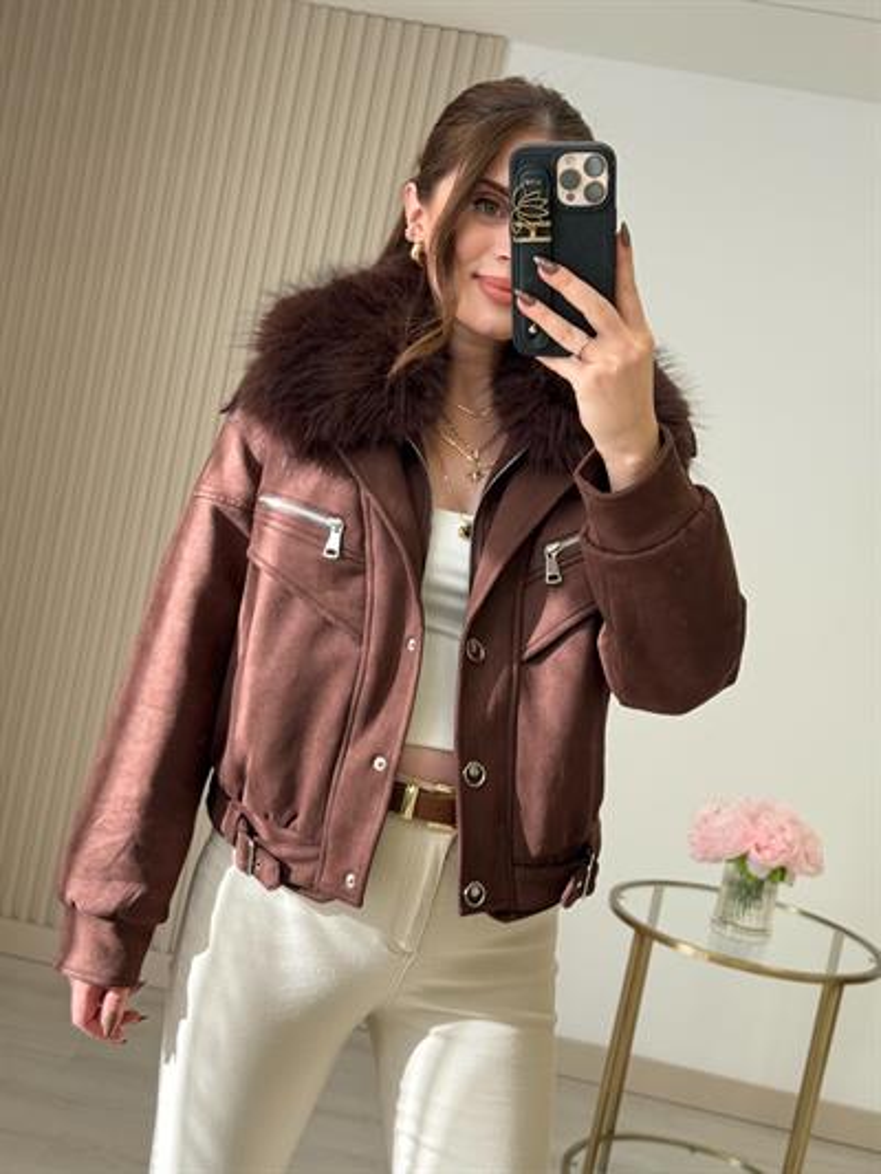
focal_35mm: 48
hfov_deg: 30.3
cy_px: 587
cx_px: 440
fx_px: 1628
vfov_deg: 39.6
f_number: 1.78
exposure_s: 1/346
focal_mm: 6.76
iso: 80
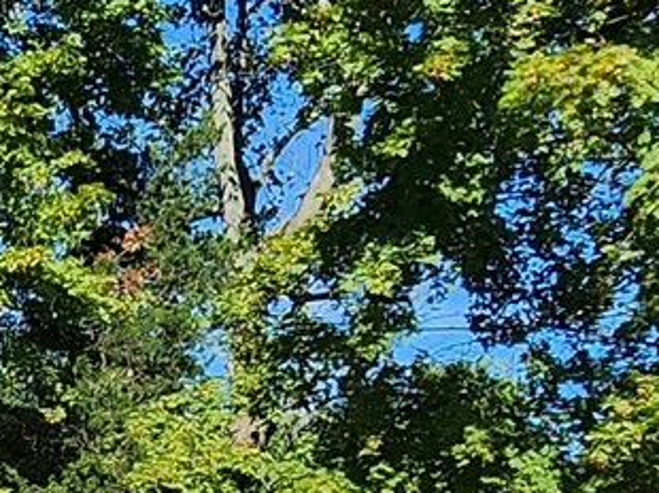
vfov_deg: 16.4
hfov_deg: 18.1
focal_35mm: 86
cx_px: -523
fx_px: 1636
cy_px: 610
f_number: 2.2
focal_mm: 2.2
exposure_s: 1/1681
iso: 50
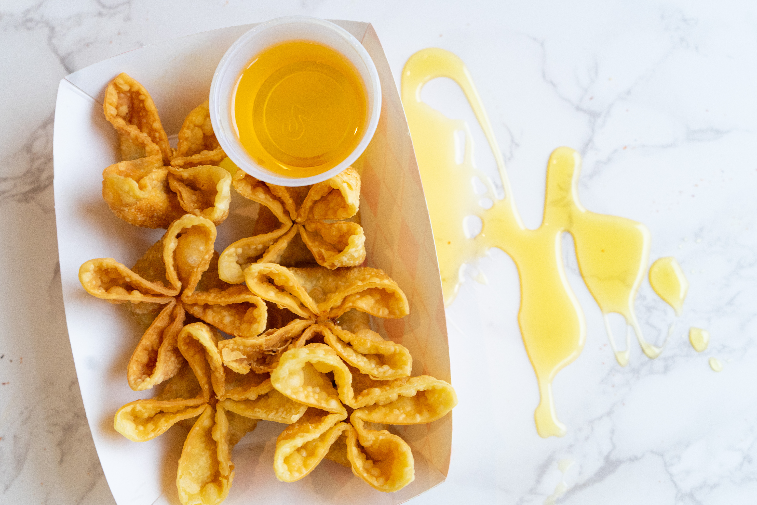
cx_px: 378
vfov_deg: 34.2
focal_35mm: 39
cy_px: 252
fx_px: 820
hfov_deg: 49.6
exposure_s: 1/60
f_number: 4
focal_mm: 39
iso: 500
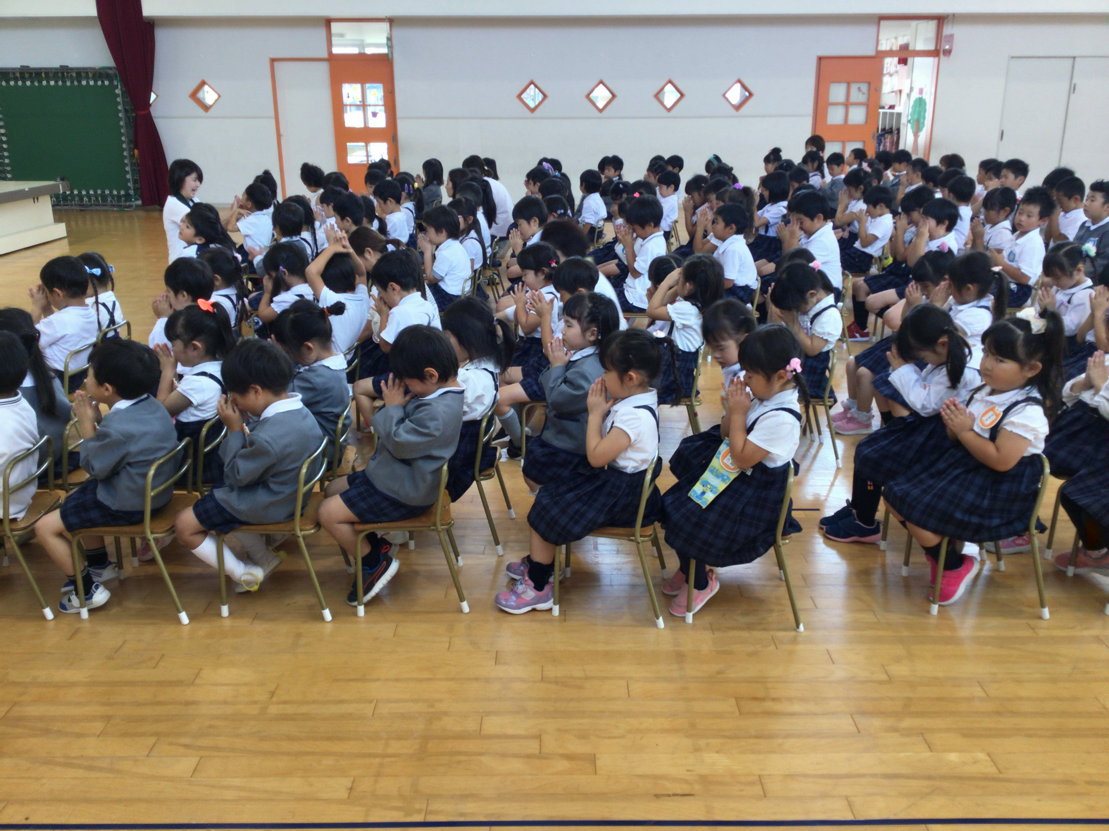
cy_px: 416
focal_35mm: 31
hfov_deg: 58.4
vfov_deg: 45.4
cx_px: 554
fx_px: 993
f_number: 2.4
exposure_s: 1/42
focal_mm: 3.3
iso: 25
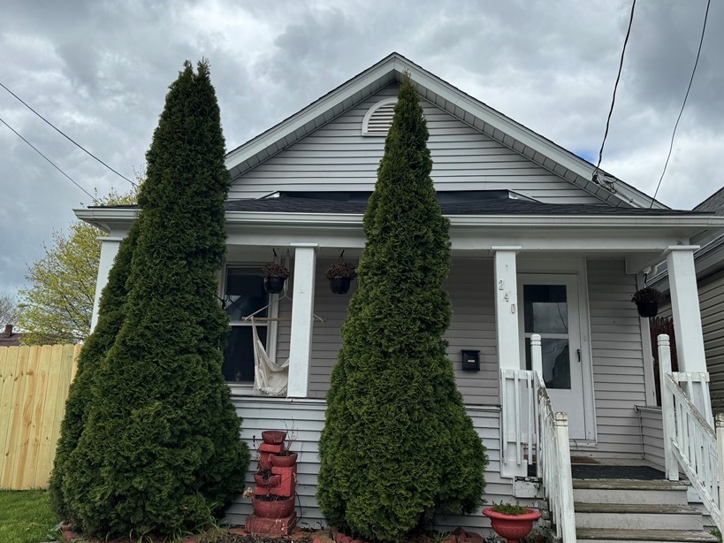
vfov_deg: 46.8
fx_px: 627
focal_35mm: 30
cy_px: 270
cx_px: 361
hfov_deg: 60.0
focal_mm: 6.76
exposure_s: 1/4608
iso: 80
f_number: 1.78
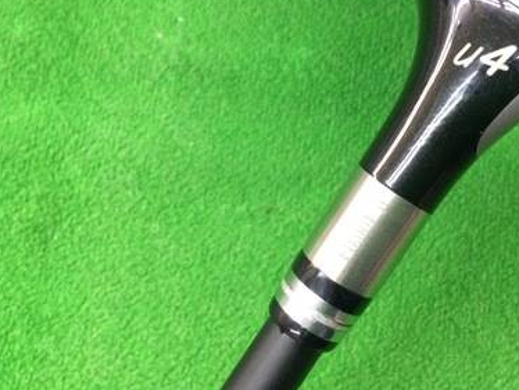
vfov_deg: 27.3
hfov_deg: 35.7
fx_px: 795
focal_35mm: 53
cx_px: 358
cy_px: 115
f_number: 2.4
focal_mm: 3.3
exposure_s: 1/24
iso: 200
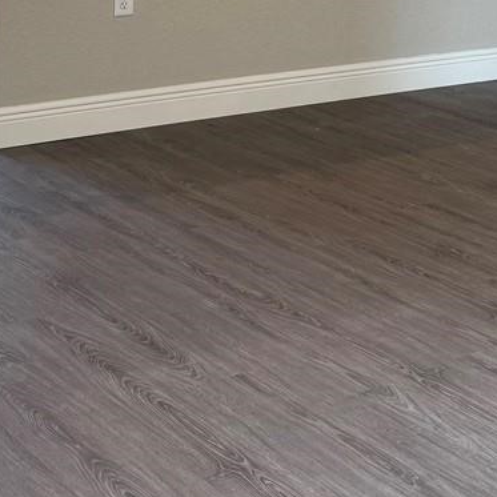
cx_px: 418
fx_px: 1478
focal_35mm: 91
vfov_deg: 17.4
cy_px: -224
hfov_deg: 18.8
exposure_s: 1/164
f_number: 1.78
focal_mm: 6.76
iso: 100
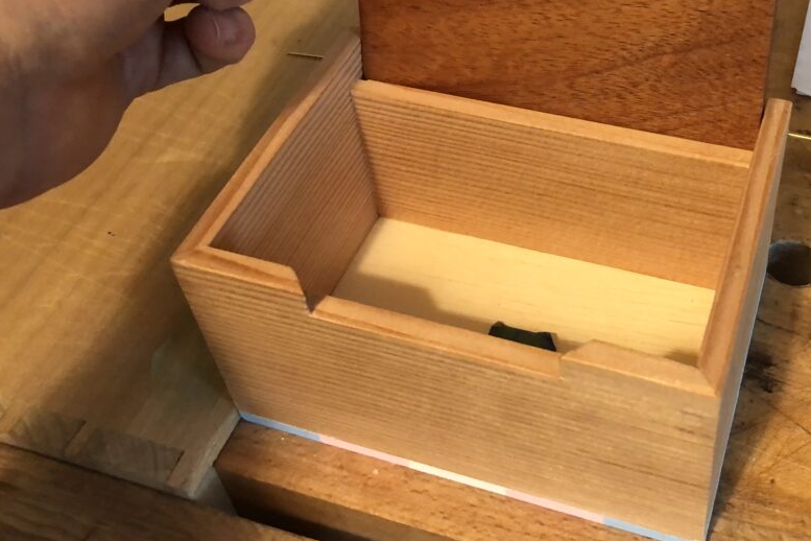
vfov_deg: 29.5
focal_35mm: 45
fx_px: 1014
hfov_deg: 42.9
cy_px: 157
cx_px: 556
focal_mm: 4
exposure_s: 1/15
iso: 100
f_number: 1.8
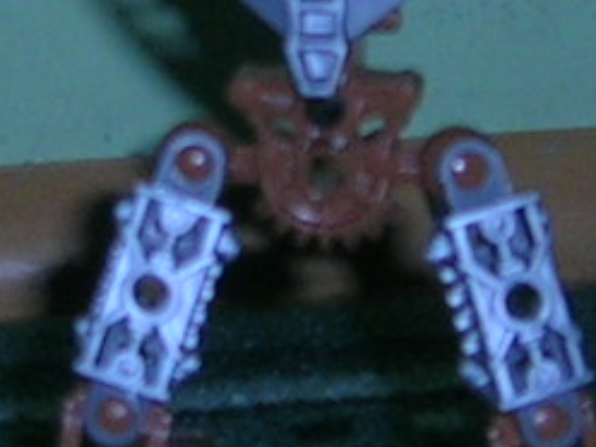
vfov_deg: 6.6
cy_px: 115
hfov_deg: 8.8
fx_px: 3891
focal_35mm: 226
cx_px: 224
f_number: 2.8
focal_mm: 5.4
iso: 50
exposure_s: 1/60.1
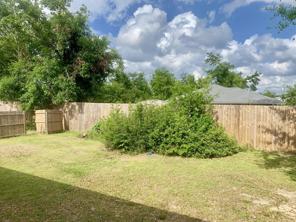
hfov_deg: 67.3
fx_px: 222
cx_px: 148
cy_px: 111
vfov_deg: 53.1
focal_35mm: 26
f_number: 1.8
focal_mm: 4.25
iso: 25
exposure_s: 1/2160
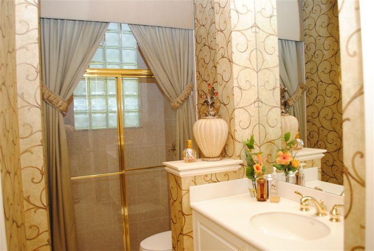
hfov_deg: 67.3
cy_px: 126
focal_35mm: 27
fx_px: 281
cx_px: 187
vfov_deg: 48.1
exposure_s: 1/60
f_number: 4
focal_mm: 18
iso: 200
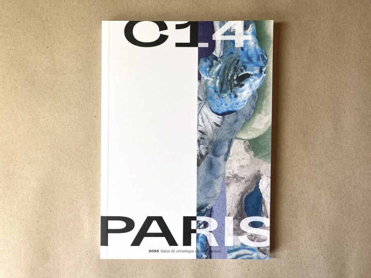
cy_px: 139
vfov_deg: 53.1
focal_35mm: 26
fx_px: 279
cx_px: 186
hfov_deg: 67.3
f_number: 1.6
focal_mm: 5.1
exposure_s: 1/129
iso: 32
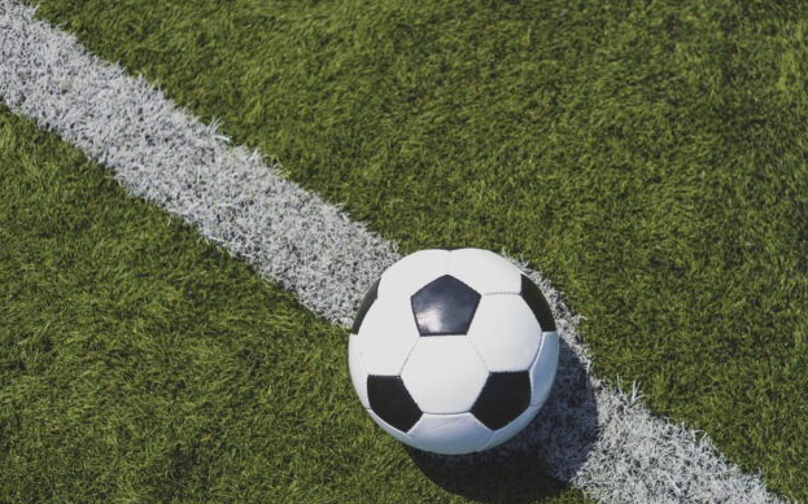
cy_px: 292
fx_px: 969
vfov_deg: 29.1
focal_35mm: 44
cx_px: 464
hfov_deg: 45.1
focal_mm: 35
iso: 50
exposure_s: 1/800
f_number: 4
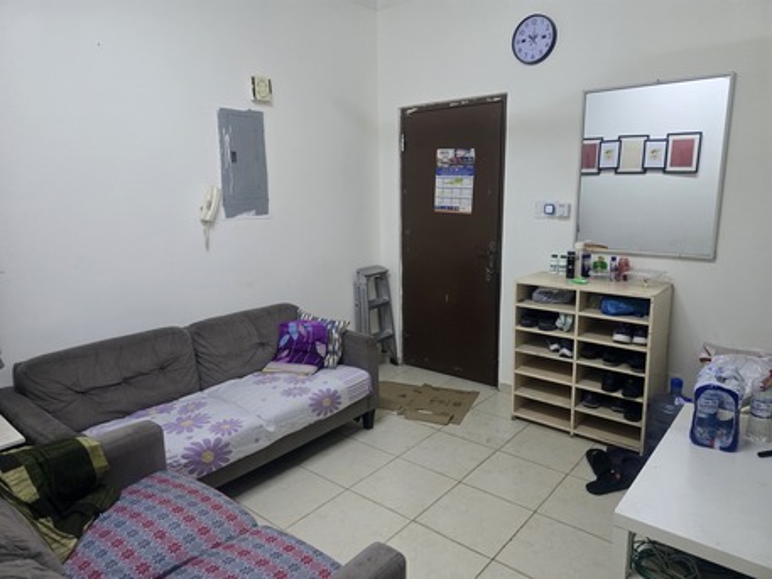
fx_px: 513
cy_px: 290
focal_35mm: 23
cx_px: 386
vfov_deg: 58.9
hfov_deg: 73.9
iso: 800
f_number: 1.7
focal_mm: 6.3
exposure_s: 1/120
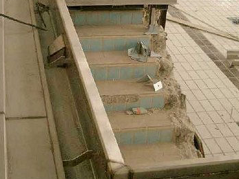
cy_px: 67
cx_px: 112
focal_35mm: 64
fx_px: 442
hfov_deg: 30.3
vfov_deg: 22.9
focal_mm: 7.6
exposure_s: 1/125
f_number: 2.6
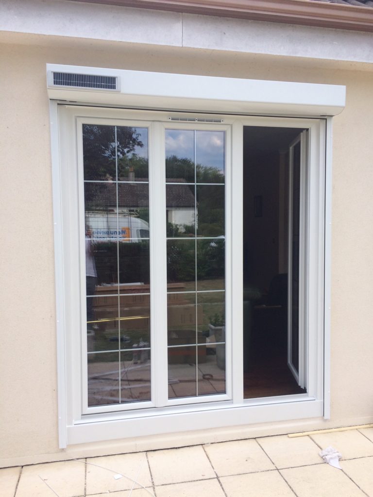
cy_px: 248
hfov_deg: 48.2
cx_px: 186
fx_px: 417
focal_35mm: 29
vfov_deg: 61.7
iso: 32
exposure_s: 1/562
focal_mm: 4.15
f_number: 2.2
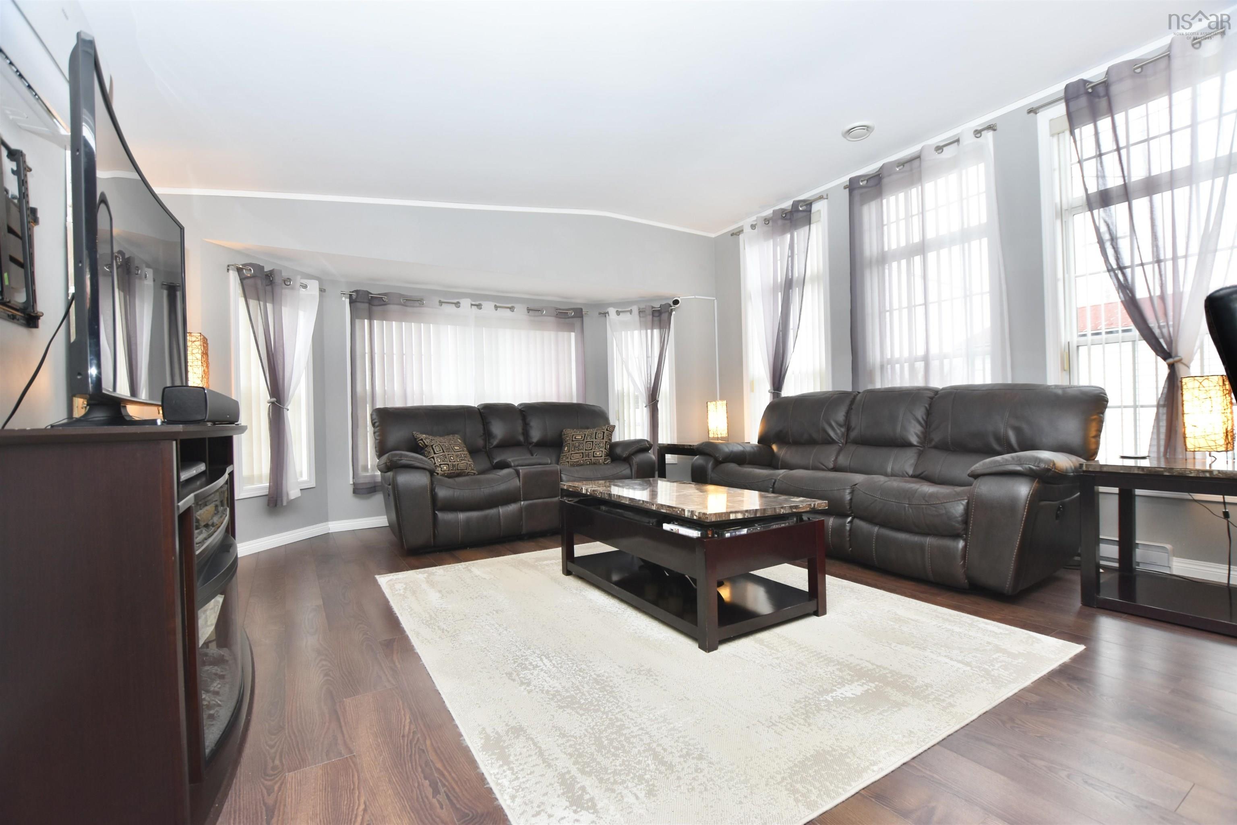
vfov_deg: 77.3
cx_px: 618
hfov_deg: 100.4
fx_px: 515
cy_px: 412
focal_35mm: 15
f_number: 4.5
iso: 400
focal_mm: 10
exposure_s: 1/80
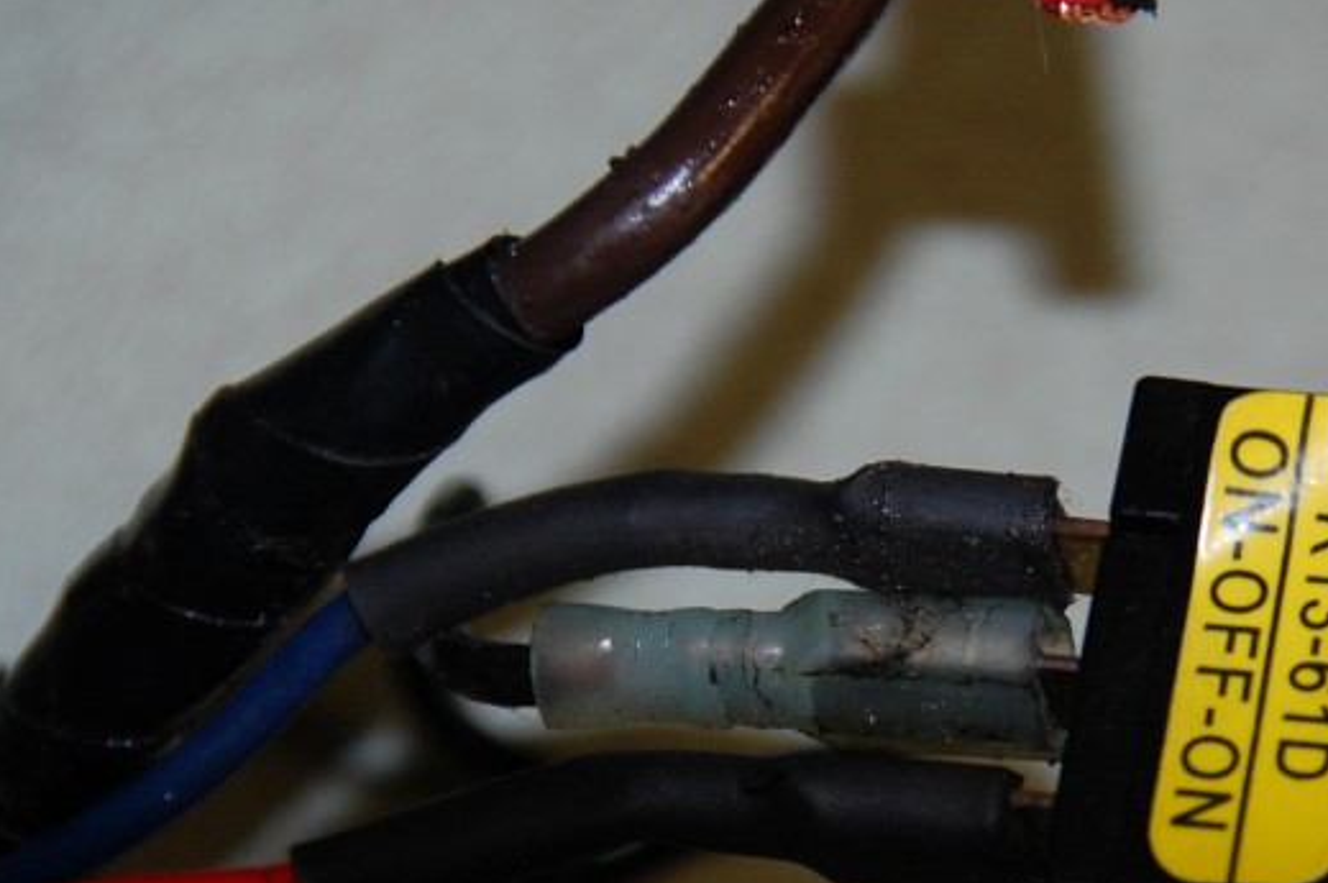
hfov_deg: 7.7
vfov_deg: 5.1
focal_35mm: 267
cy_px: 688
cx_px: 843
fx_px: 9840
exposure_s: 1/60
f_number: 5.6
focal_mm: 80
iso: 400
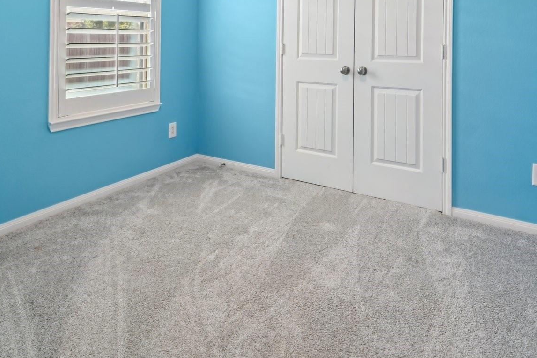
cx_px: 259
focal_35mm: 25
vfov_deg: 46.8
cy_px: 44
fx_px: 373
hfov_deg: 71.5
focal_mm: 14
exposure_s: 1/30
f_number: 8
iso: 500
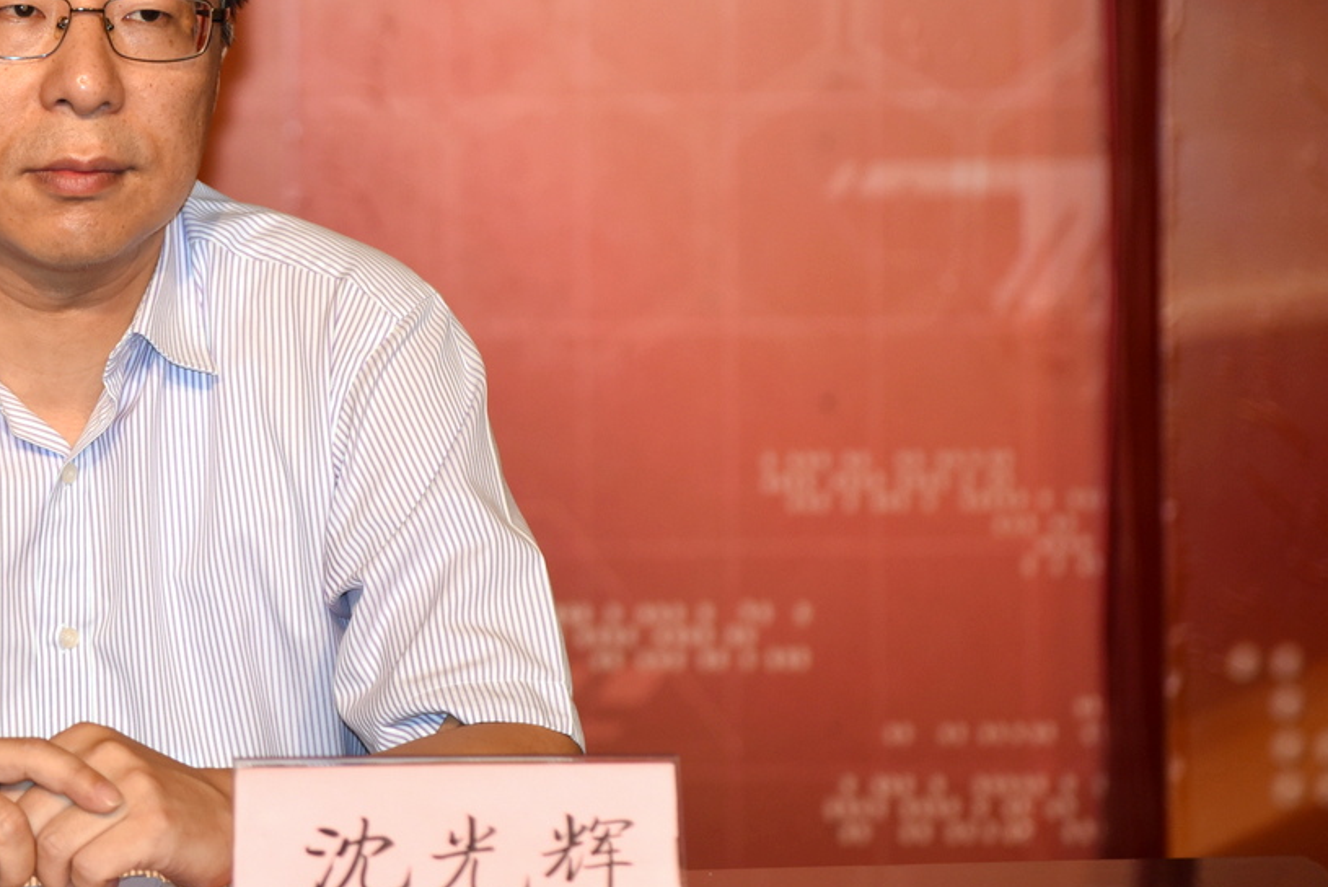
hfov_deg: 9.3
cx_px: 194
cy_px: 215
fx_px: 8118
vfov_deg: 6.2
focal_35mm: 220
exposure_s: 1/100
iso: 800
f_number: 4
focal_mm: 112
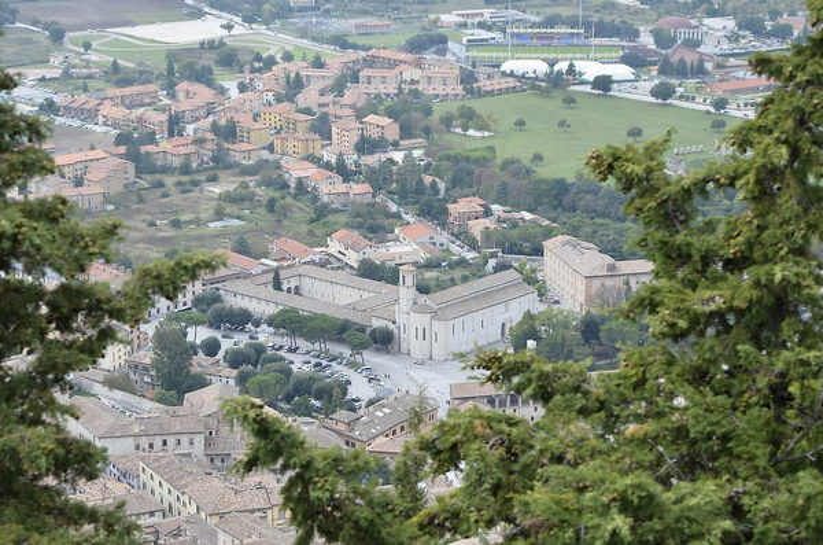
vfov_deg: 16.2
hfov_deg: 24.2
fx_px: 1916
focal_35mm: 84
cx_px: 412
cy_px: 272
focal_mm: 56
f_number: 8
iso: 100
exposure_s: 1/125
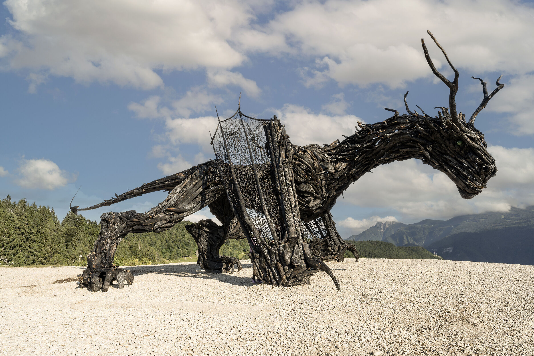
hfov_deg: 86.9
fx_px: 282
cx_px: 267
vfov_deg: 64.6
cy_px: 178
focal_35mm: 19
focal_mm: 19
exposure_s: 1/100
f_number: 11
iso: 100
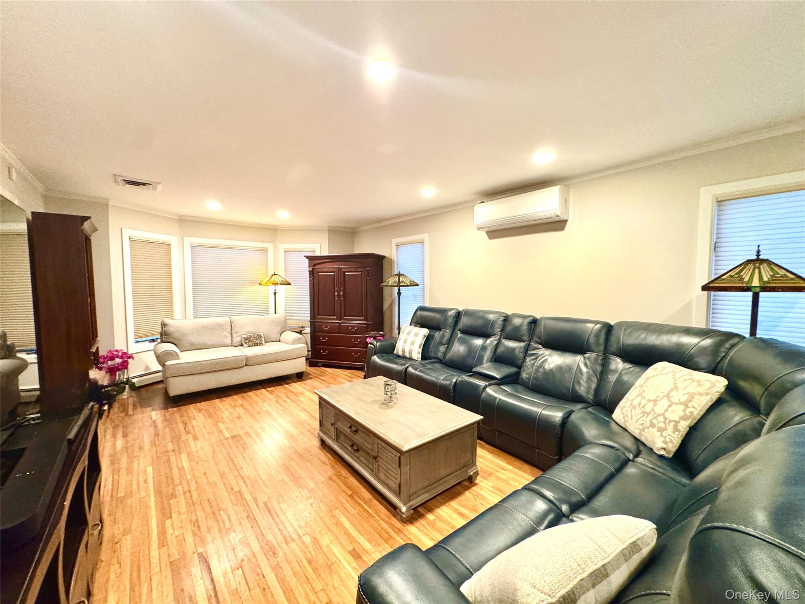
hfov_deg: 102.1
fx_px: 326
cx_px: 402
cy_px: 302
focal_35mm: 14
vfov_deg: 85.7
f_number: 2.2
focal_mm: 2.22
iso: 500
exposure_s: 1/60
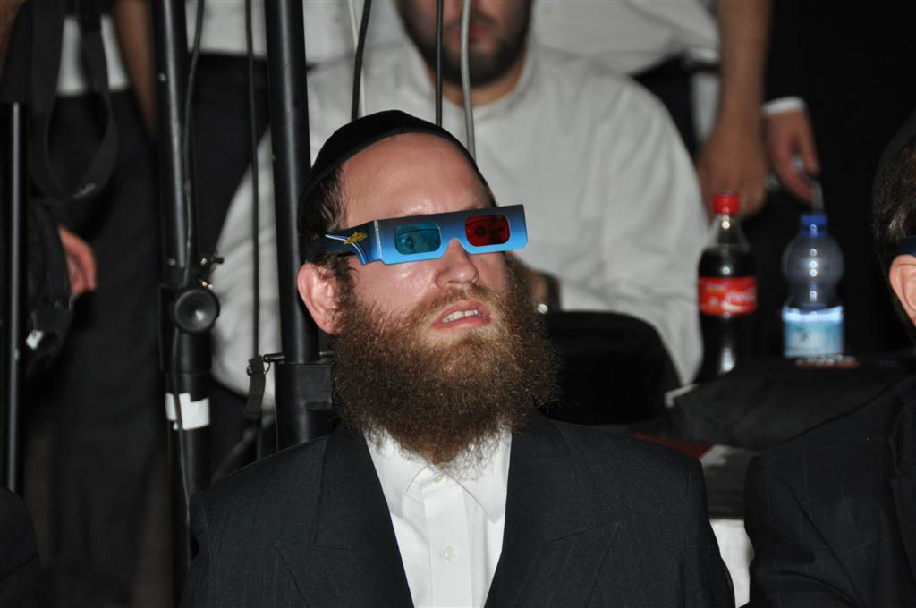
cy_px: 304
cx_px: 458
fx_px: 6480
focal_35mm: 255
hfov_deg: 8.1
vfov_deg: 5.4
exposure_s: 1/60
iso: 800
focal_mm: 170
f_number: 5.6
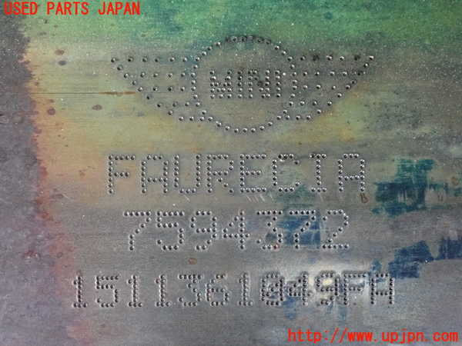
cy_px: 173
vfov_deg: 15.7
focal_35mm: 94
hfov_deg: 20.9
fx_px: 1255
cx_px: 231
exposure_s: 1/125
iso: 3200
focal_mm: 16.79
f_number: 4.7
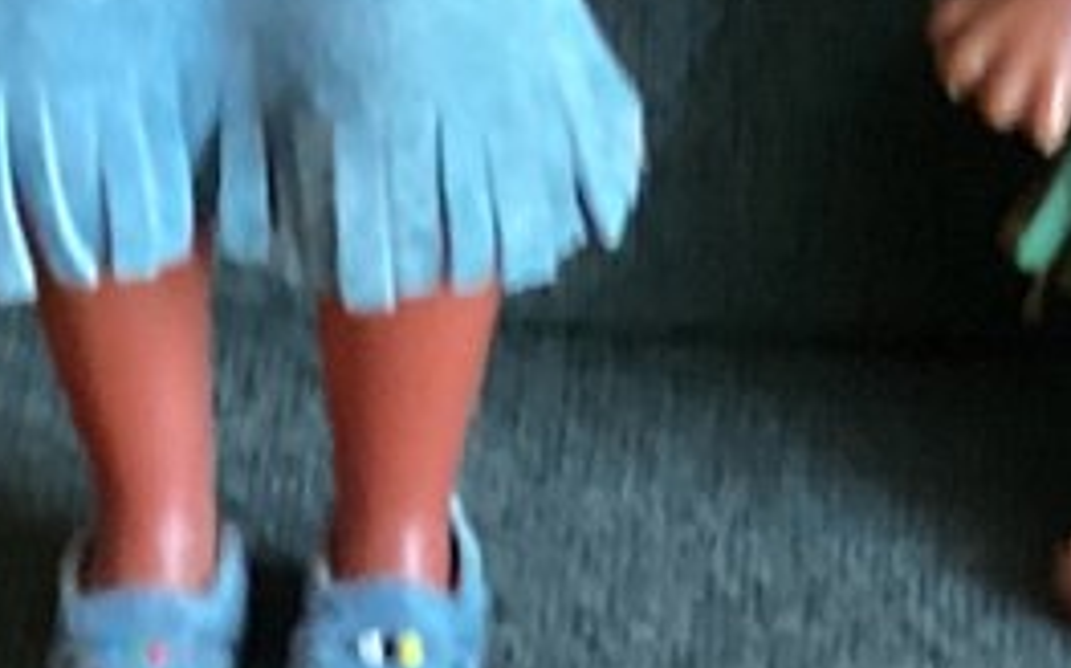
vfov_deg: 6.3
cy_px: 2153
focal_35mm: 189
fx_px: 5513
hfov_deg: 11.1
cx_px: 808
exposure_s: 1/25
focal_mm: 3.3
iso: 400
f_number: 2.4
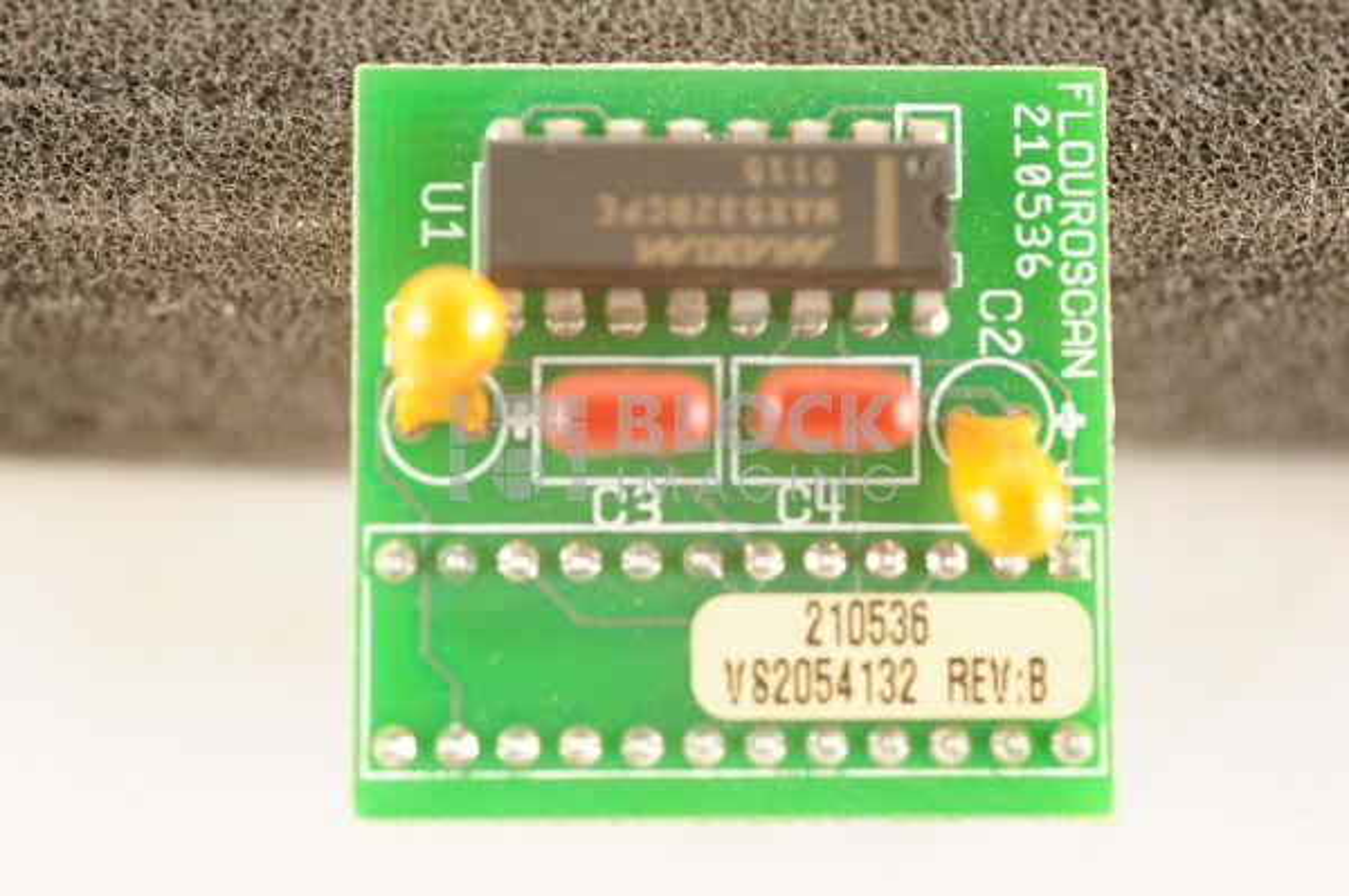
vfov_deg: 26.9
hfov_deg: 39.6
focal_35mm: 50
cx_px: 674
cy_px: 448
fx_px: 1872
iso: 1600
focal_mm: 50
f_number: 9
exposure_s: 1/125
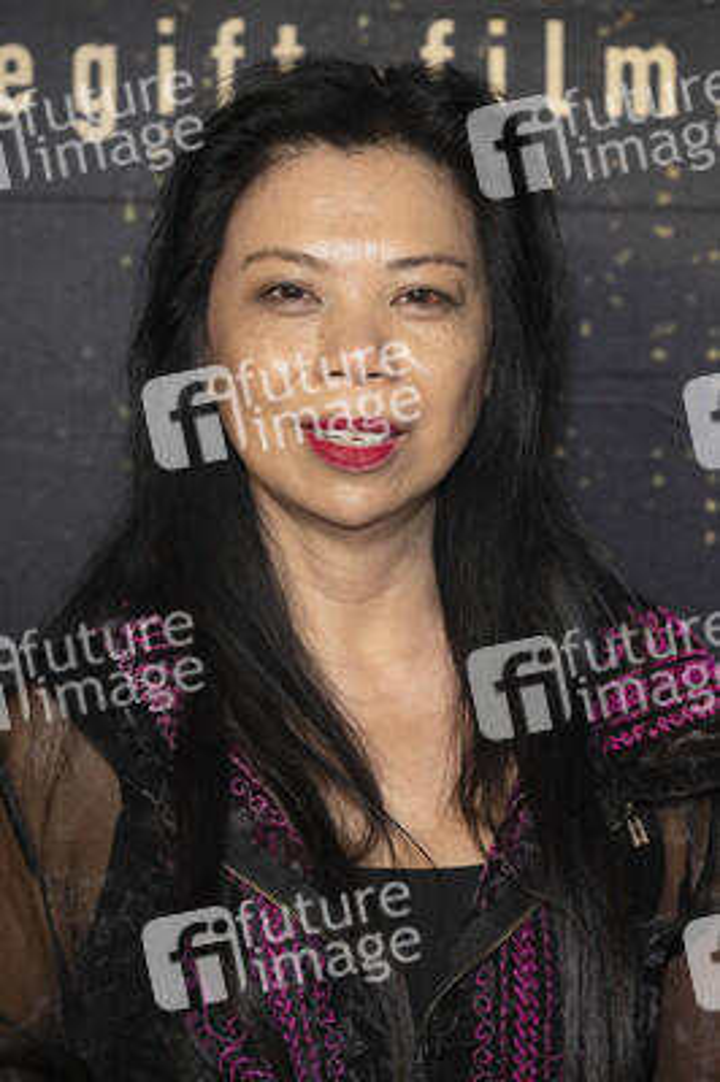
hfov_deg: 11.4
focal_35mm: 120
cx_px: 360
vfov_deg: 17.1
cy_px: 541
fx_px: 3606
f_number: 5.6
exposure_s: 1/200
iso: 800
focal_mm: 120
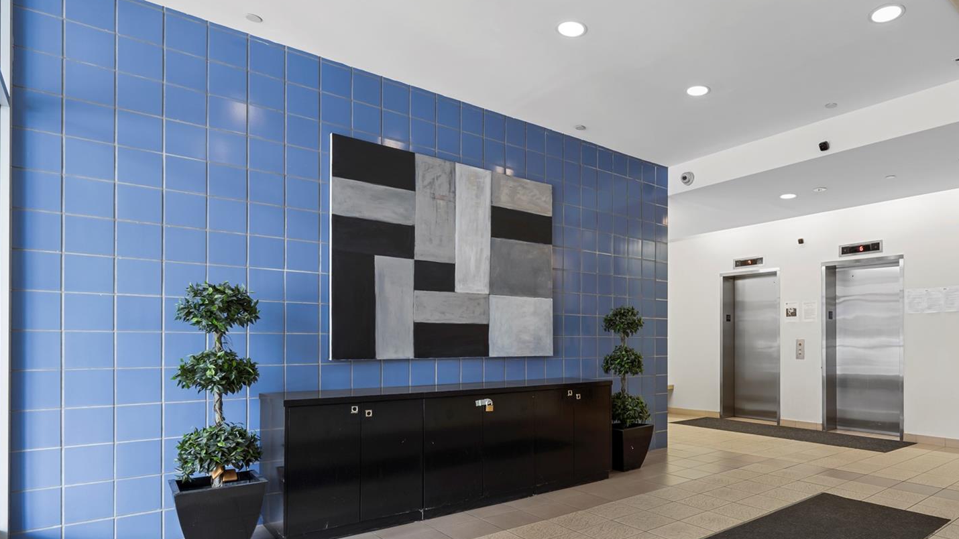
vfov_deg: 53.1
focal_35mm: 21
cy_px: 331
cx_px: 613
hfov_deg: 81.9
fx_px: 534
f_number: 8
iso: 200
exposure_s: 1/1.67
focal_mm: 14
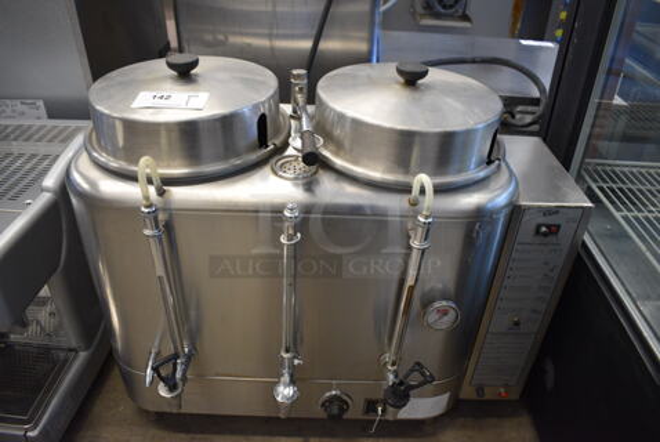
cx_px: 330
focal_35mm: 27
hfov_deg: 67.3
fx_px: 496
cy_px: 221
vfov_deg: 48.1
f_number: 3.5
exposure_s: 1/125
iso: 1400
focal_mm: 18
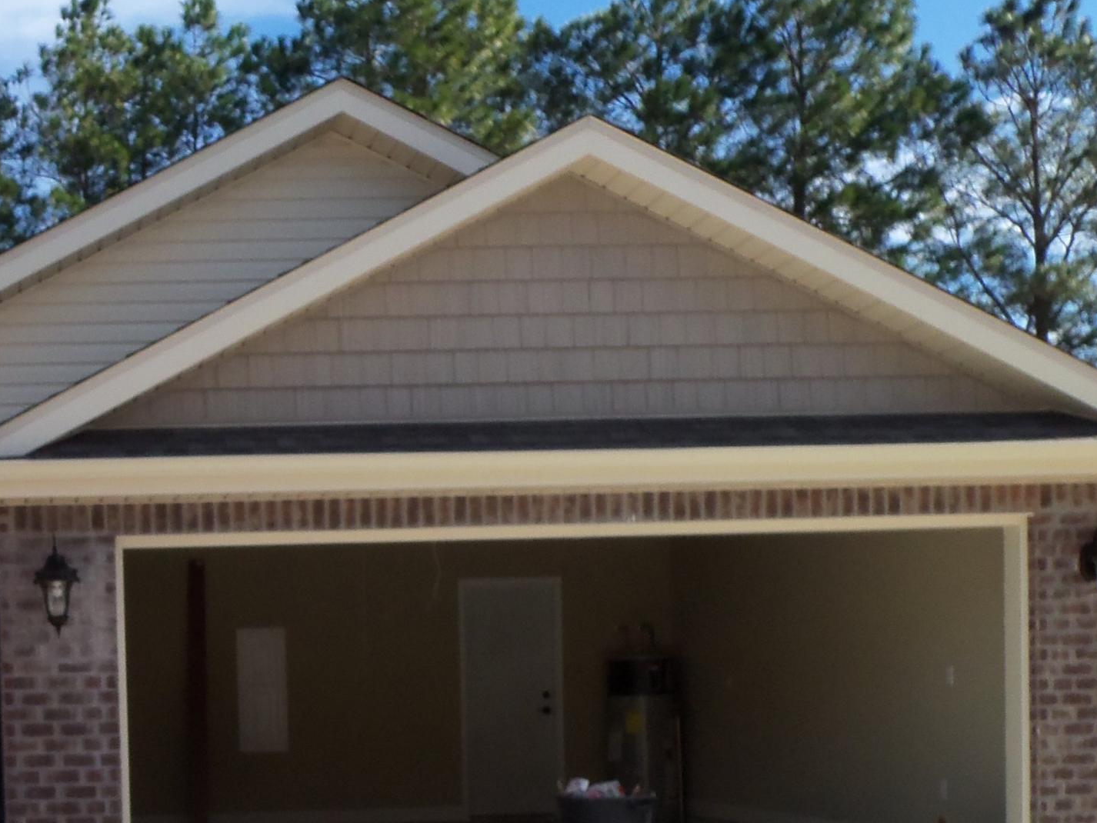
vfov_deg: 23.3
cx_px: 68
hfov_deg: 30.0
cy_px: 778
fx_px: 1933
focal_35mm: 61
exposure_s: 1/125
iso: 80
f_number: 8.6
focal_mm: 5.2
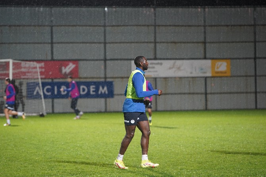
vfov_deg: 6.9
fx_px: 1478
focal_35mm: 200
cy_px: 88
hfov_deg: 10.3
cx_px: 133
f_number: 4
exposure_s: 1/250
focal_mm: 200
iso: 3200
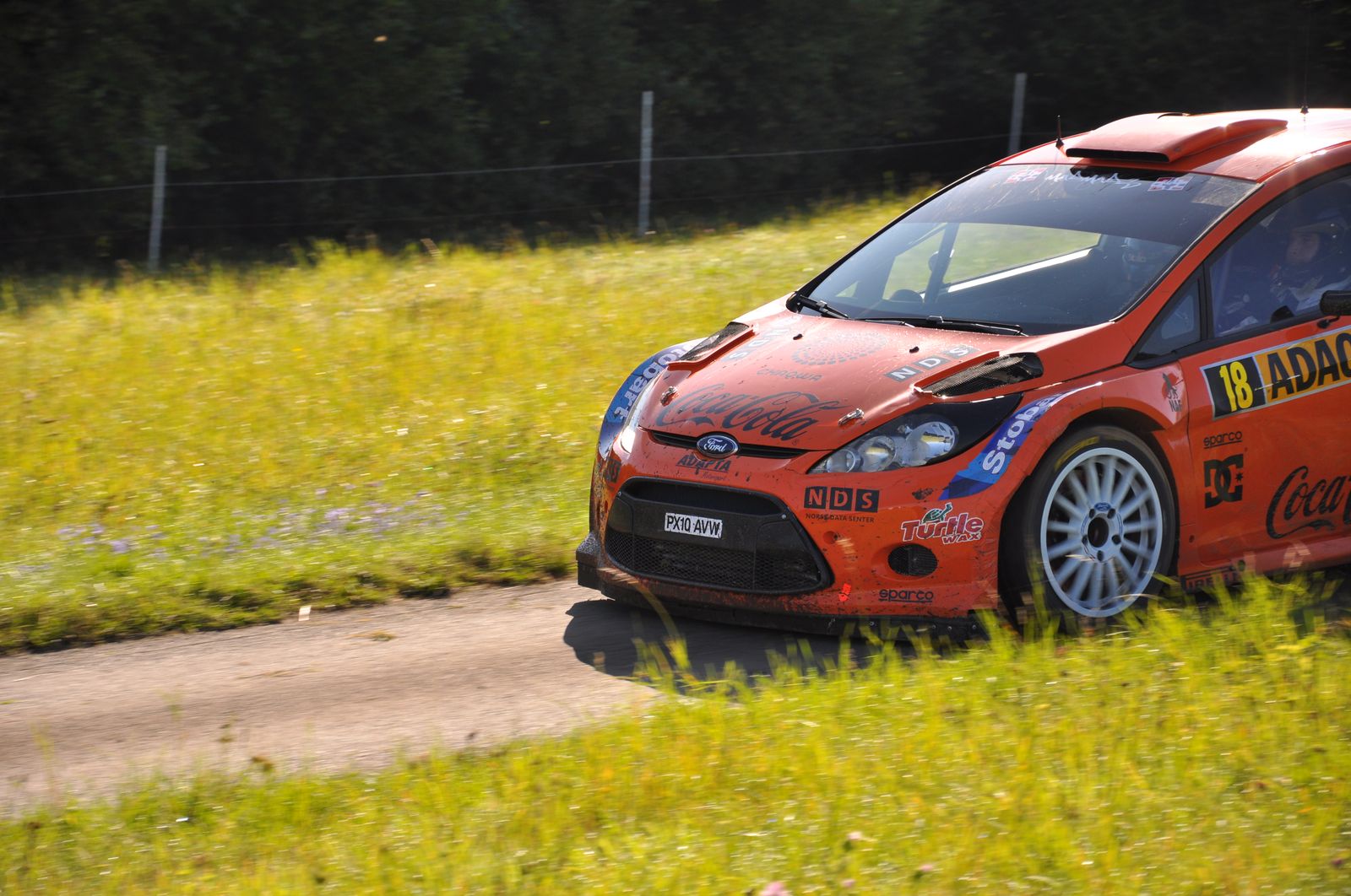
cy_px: 448
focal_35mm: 158
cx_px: 676
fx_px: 5902
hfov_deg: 13.1
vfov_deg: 8.7
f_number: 6.3
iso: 200
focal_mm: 105
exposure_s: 1/640
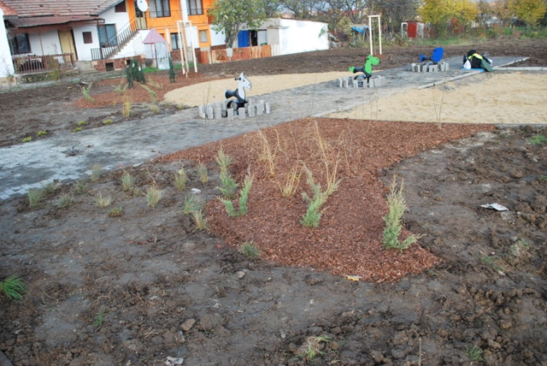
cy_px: 183
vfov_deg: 43.7
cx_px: 274
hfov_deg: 61.9
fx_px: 456
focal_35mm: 30
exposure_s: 1/320
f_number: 5.6
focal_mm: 20
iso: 200
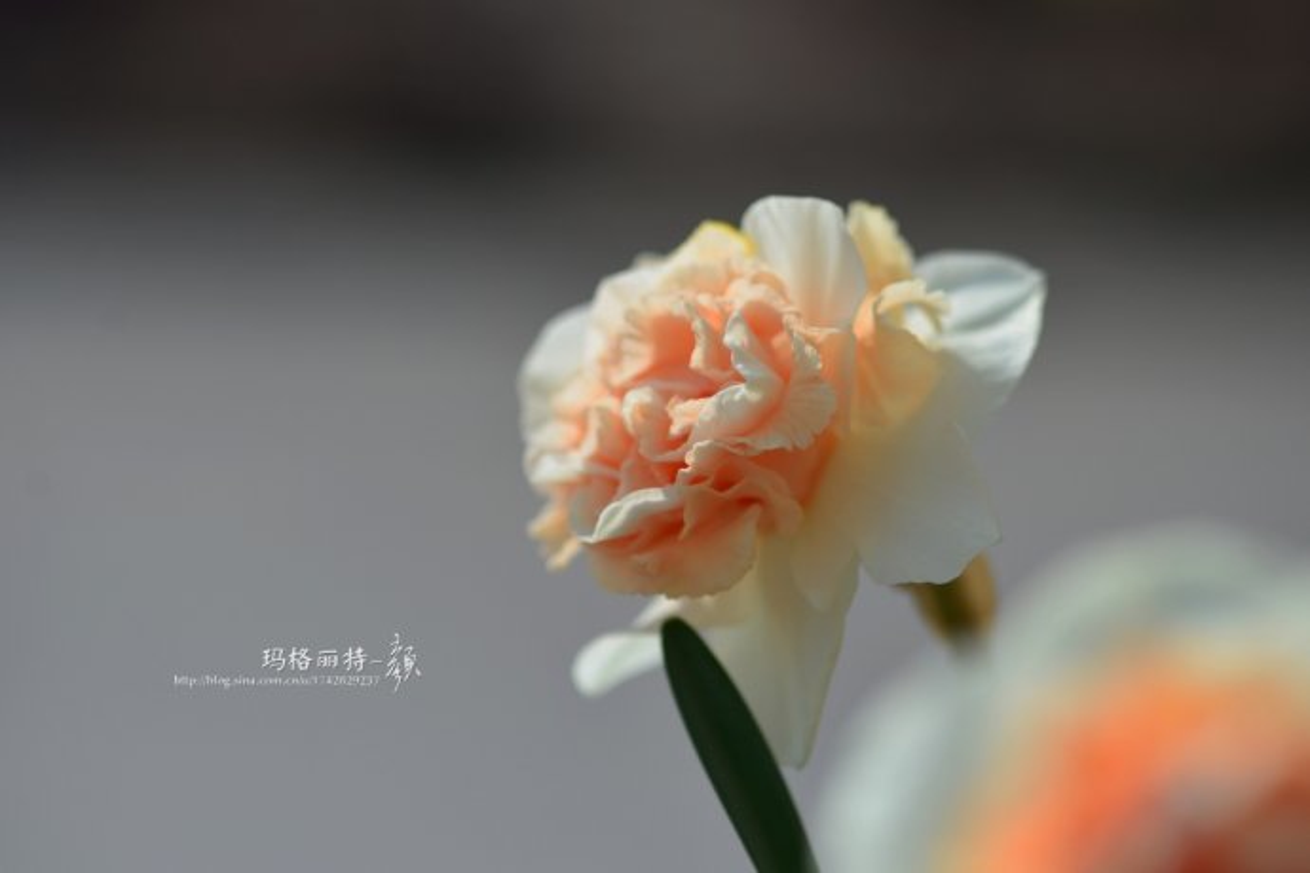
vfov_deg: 13.0
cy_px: 436
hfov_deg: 19.5
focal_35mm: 105
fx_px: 3821
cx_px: 655
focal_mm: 105
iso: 200
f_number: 4
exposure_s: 1/3200
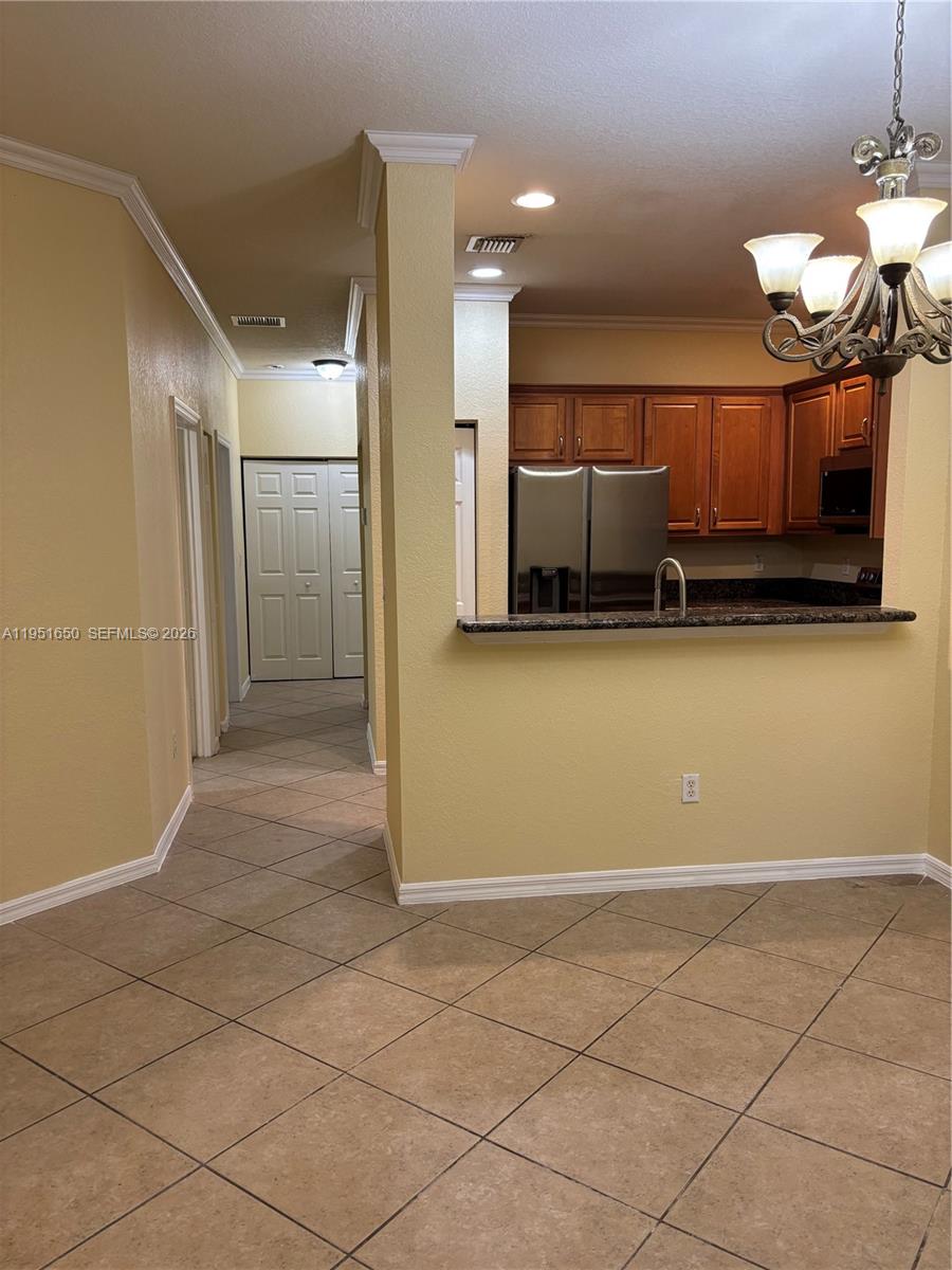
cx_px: 476
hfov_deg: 53.1
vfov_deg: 67.3
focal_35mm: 26
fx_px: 953
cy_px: 635
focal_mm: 5.96
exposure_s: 1/60
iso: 200
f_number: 1.6
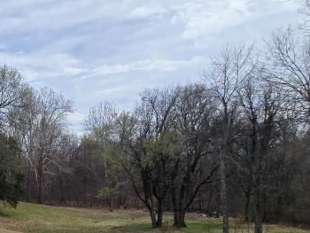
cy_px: 198
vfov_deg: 36.1
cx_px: -61
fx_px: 341
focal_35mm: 38
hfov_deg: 37.3
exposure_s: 1/3381
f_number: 2.2
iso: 50
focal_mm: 2.2
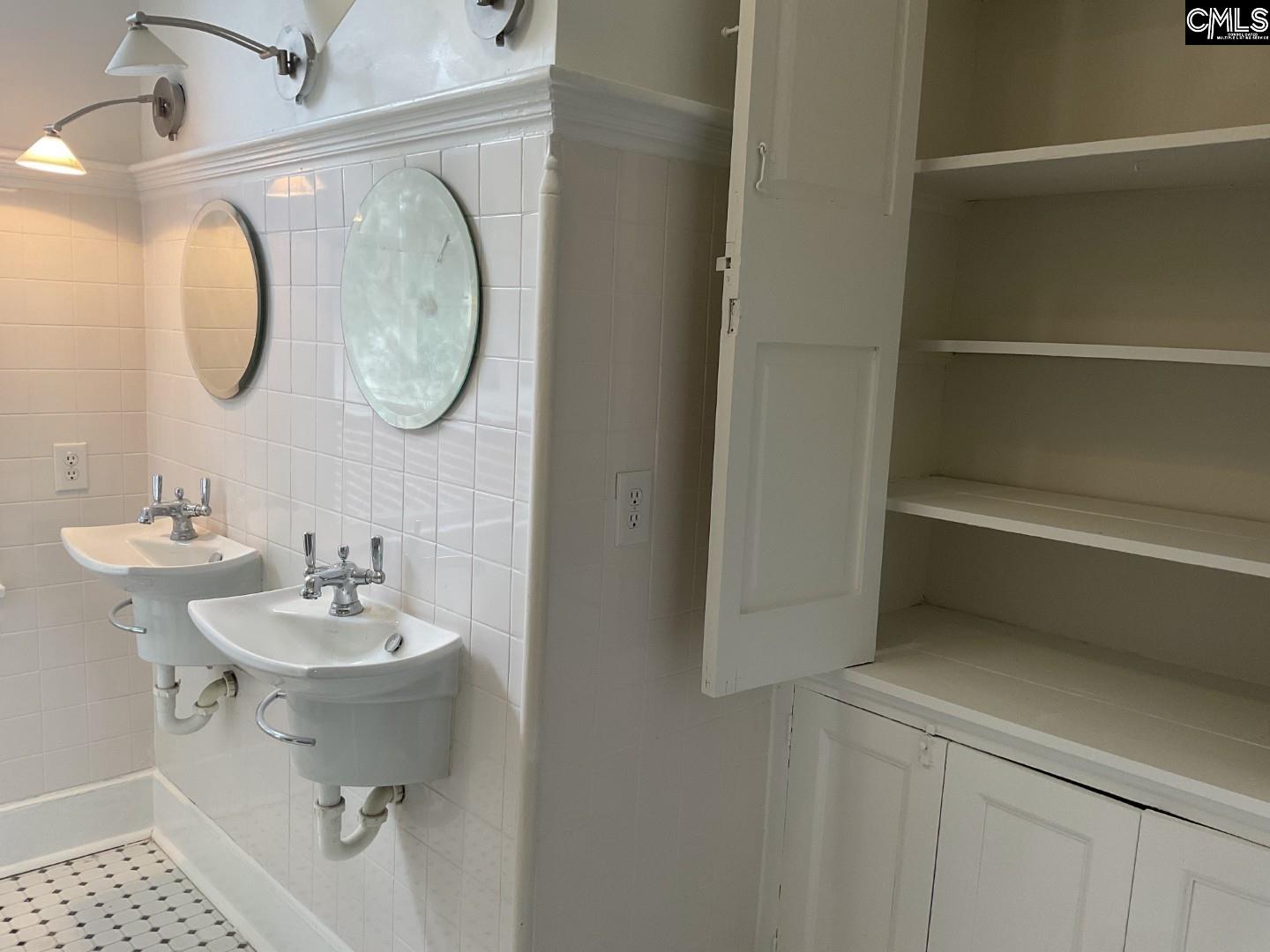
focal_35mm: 29
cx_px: 635
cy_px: 476
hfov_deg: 61.7
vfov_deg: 48.2
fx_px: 1064
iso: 64
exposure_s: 1/120
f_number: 1.8
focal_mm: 3
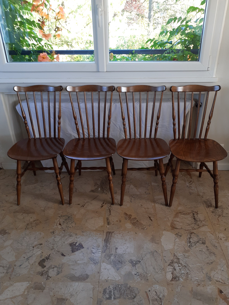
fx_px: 238
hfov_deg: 51.4
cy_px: 152
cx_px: 114
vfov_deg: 65.3
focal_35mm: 27
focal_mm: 3.6
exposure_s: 1/50
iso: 50
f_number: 1.9
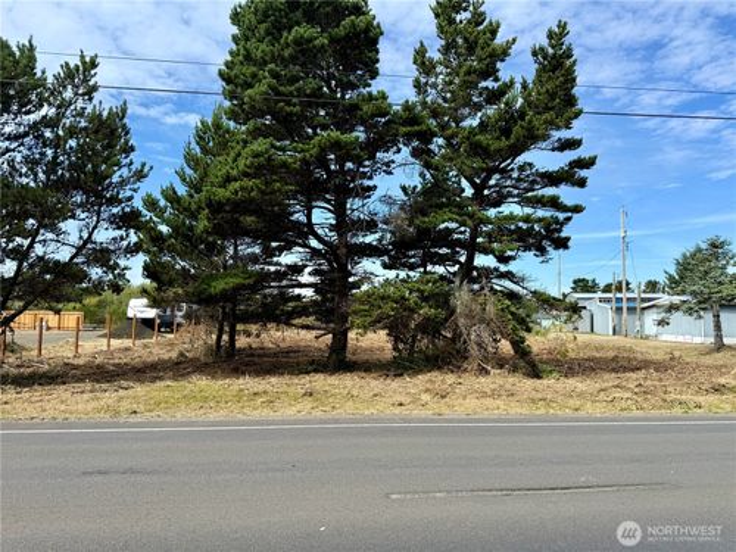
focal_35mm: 24
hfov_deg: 71.6
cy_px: 276
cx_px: 368
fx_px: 510
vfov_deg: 56.8
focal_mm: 6.76
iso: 80
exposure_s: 1/2801
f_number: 1.78
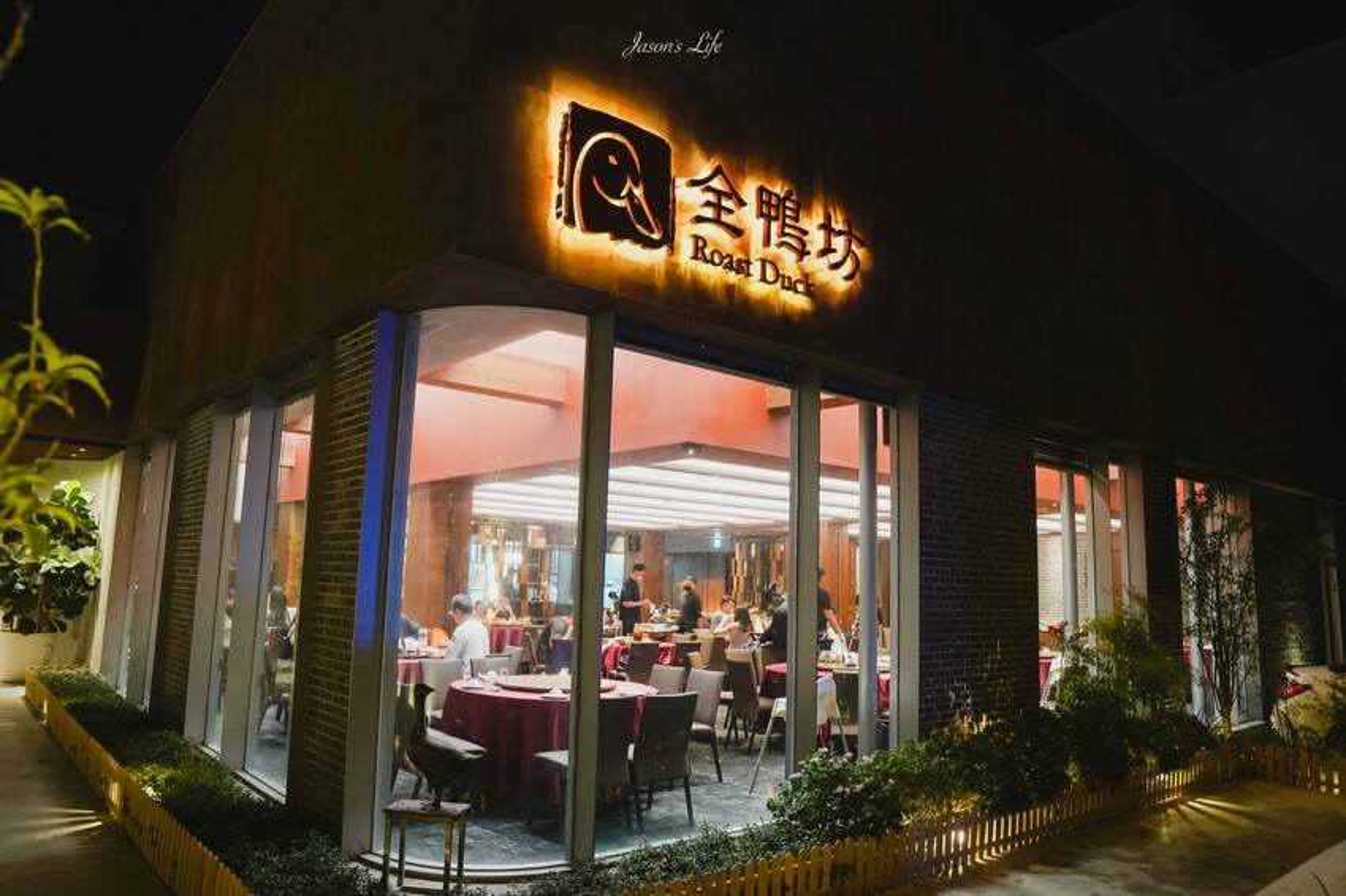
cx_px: 673
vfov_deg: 53.1
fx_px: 897
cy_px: 448
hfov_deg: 73.8
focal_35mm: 24
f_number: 4.5
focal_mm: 24
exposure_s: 1/30
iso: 1600
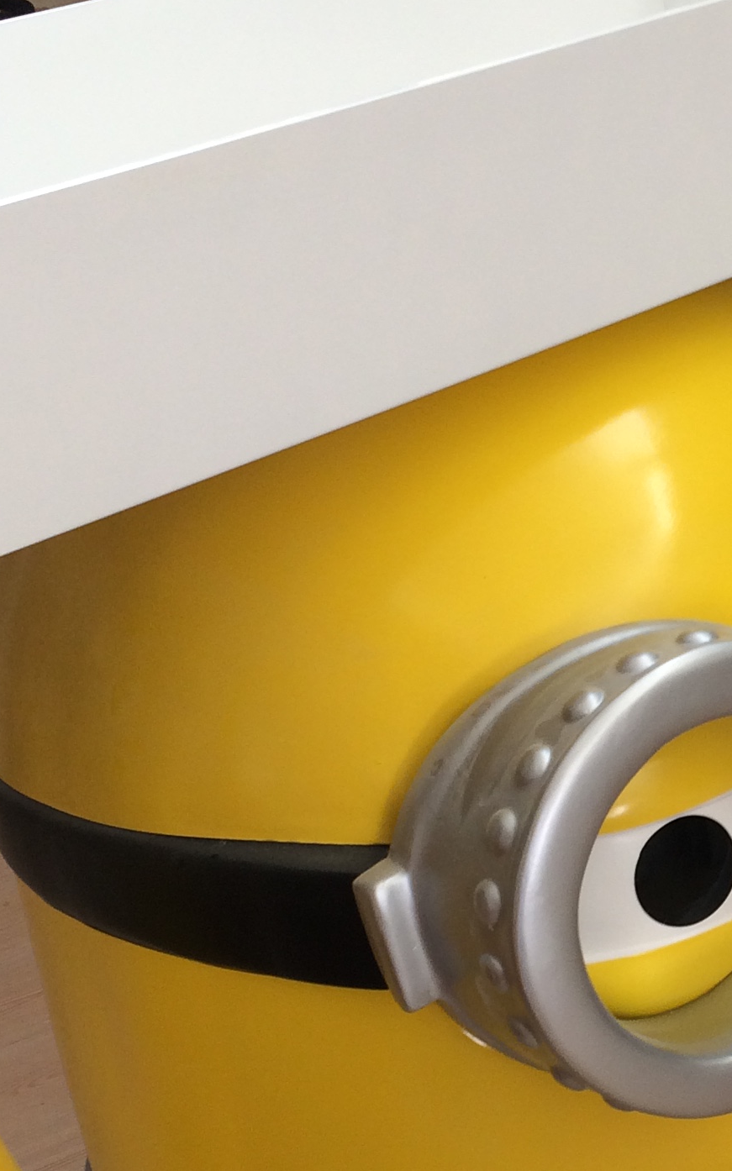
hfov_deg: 17.7
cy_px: 840
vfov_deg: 28.3
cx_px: 710
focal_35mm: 72
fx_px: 2299
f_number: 2.2
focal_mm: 4.15
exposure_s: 1/33
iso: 50
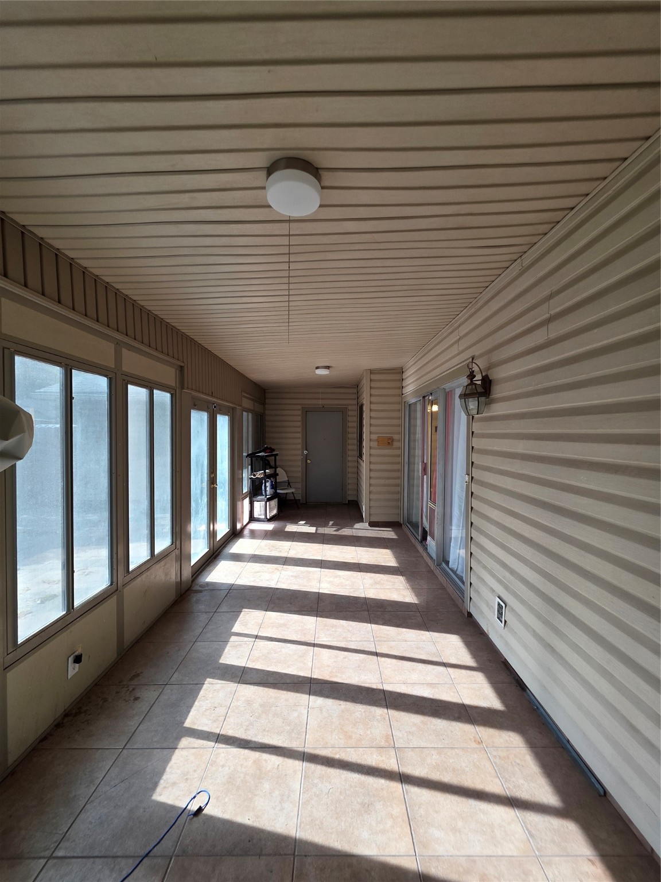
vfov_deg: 106.2
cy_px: 441
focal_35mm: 13
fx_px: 331
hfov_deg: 89.9
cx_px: 330
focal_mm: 2.2
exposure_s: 1/120
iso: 80
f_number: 1.9
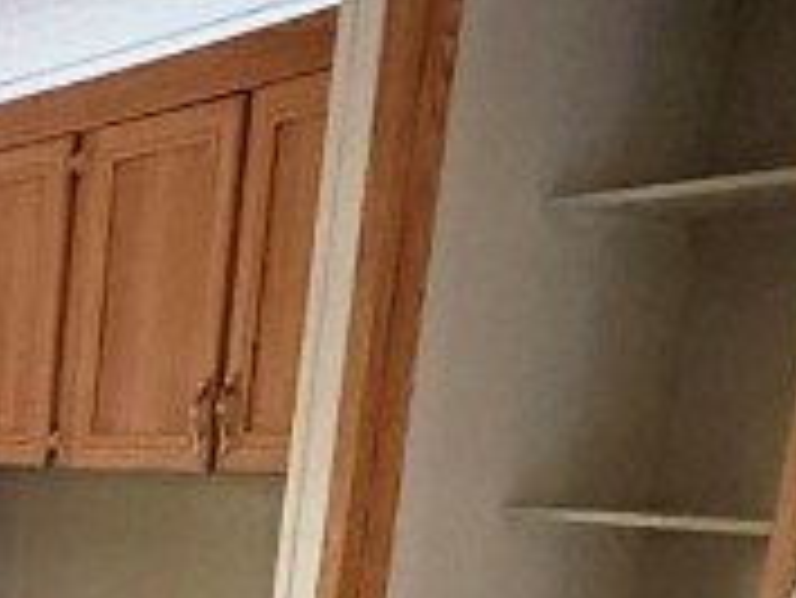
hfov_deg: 20.7
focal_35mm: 81
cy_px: 931
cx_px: -378
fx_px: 1864
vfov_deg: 16.4
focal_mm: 2.22
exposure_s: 1/46
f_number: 2.2
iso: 1000
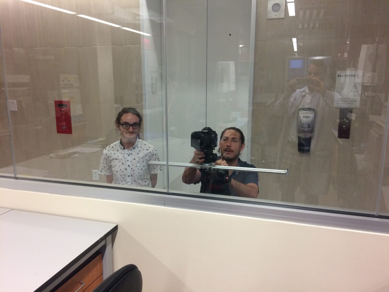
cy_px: 146
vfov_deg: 48.2
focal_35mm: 29
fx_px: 326
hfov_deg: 61.7
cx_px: 194
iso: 64
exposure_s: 1/30
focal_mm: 4.15
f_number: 2.2
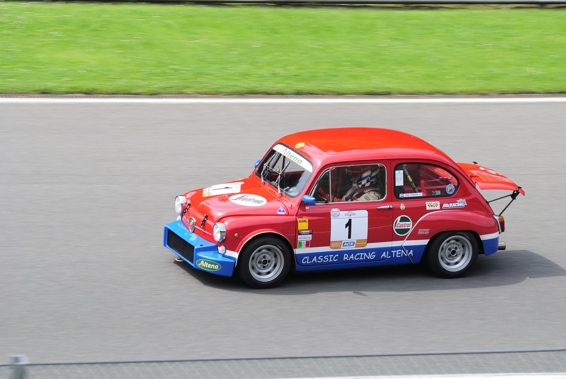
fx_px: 3187
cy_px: 190
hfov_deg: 10.1
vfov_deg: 6.8
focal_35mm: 202
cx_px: 283
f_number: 5
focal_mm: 135
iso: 100
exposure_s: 1/250
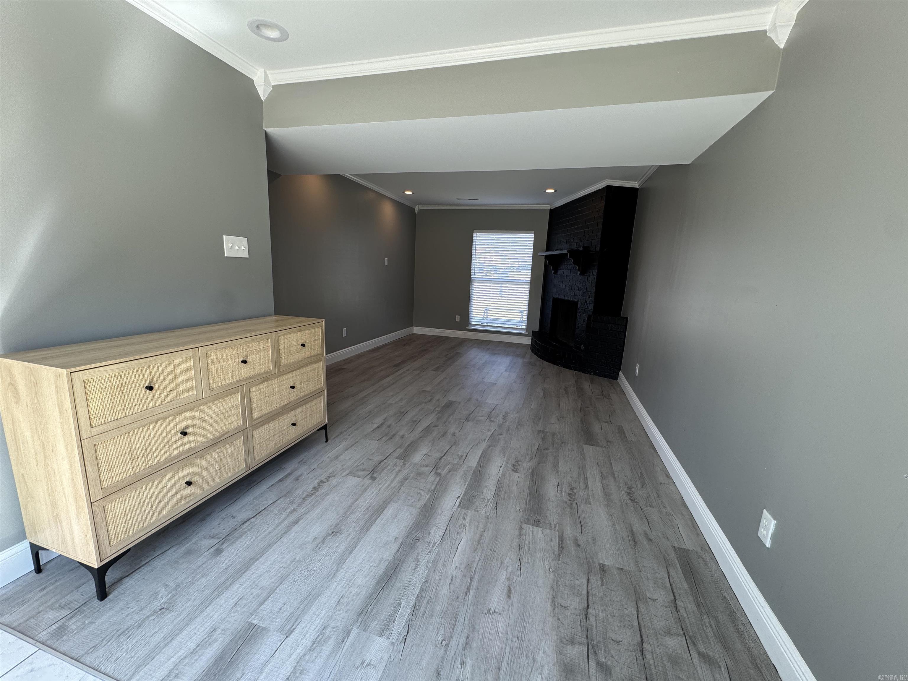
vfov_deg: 85.7
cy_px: 340
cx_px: 454
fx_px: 367
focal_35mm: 14
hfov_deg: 102.1
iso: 80
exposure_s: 1/120
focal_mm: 2.22
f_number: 2.2
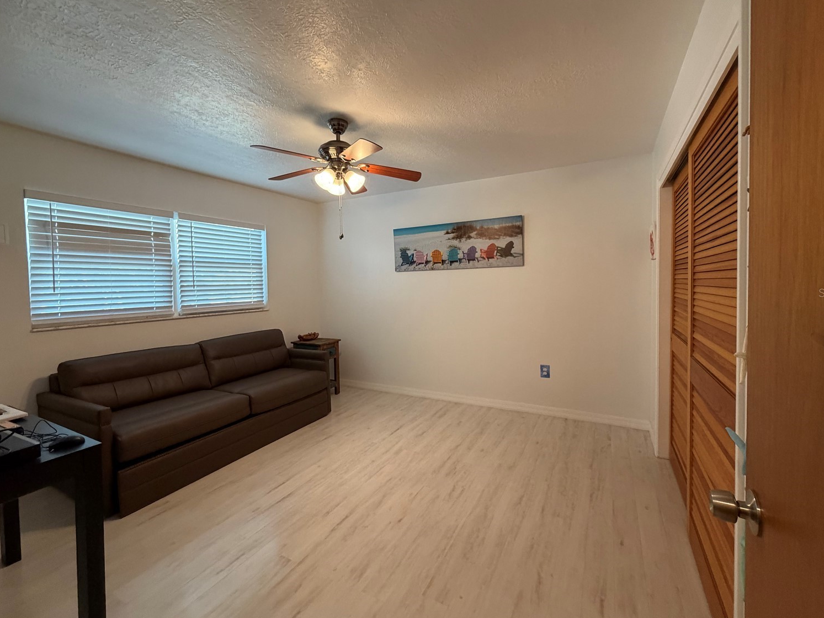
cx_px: 429
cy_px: 292
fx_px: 357
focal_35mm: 15
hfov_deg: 98.1
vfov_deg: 81.7
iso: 320
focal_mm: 2.22
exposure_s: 1/60
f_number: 2.2
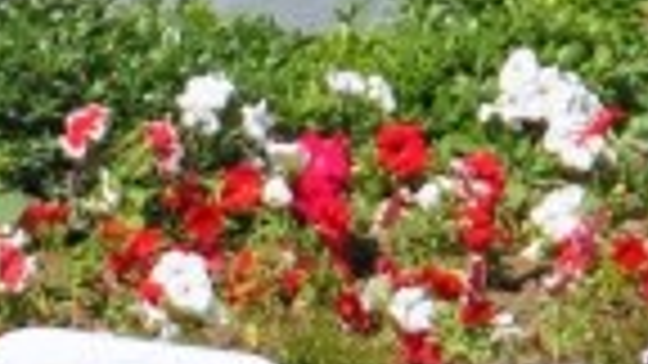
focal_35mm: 1187
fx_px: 20398
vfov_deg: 1.0
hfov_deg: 1.8
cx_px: -1010
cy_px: -27
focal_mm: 95
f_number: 5.6
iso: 100
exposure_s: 1/500
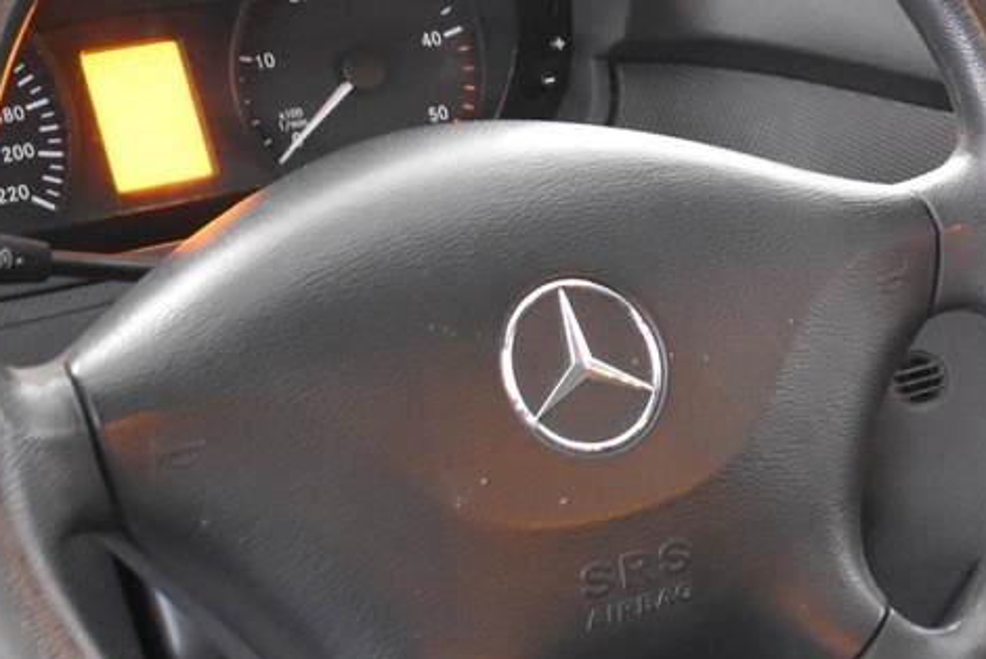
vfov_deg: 14.6
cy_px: 613
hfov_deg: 20.7
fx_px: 2549
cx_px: 1133
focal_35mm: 93
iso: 3200
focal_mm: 18
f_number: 3.5
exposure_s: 1/15
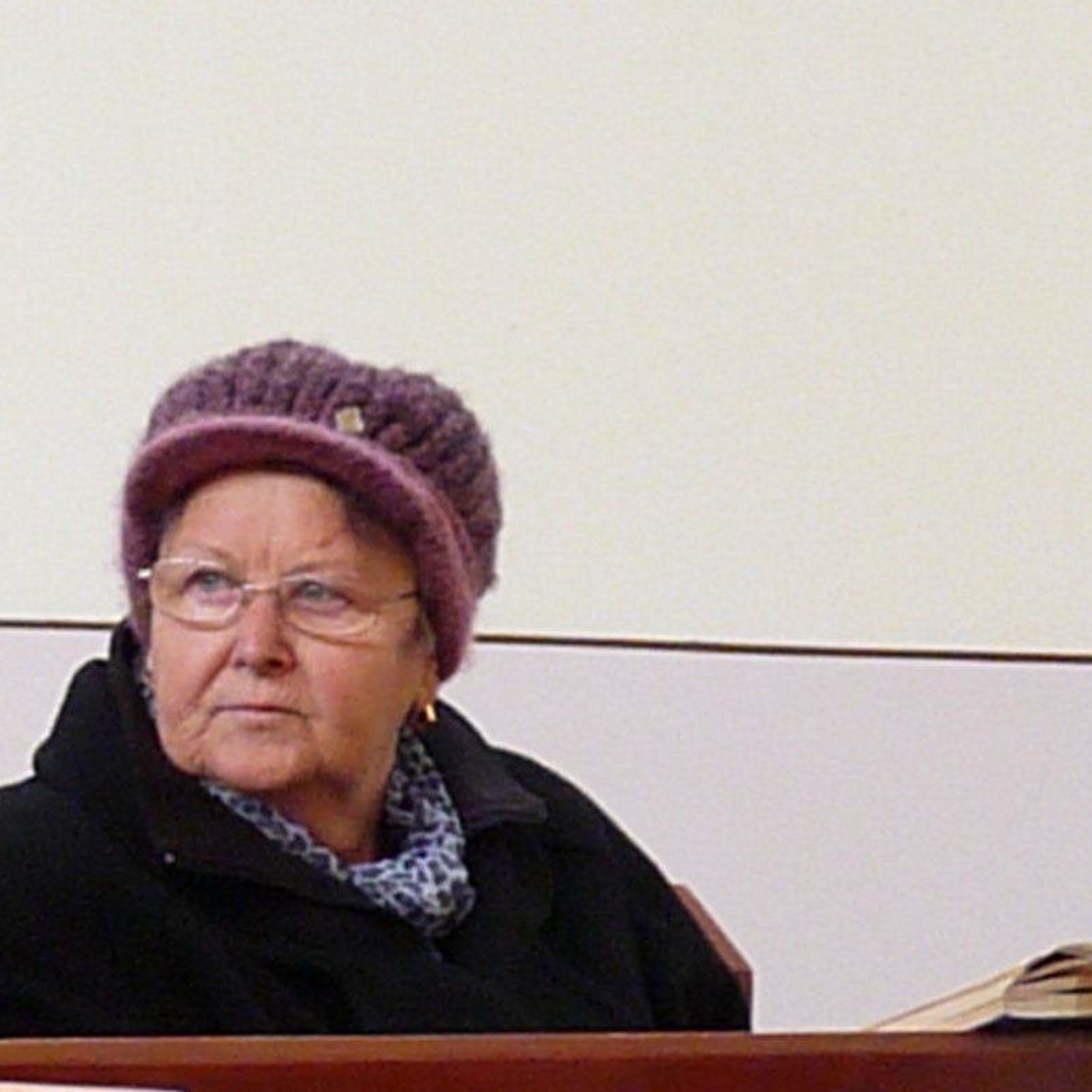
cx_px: -300
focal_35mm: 459
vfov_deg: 3.8
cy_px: 649
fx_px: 16382
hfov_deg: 3.8
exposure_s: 1/50
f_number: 3.7
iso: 1600
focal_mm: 35.6
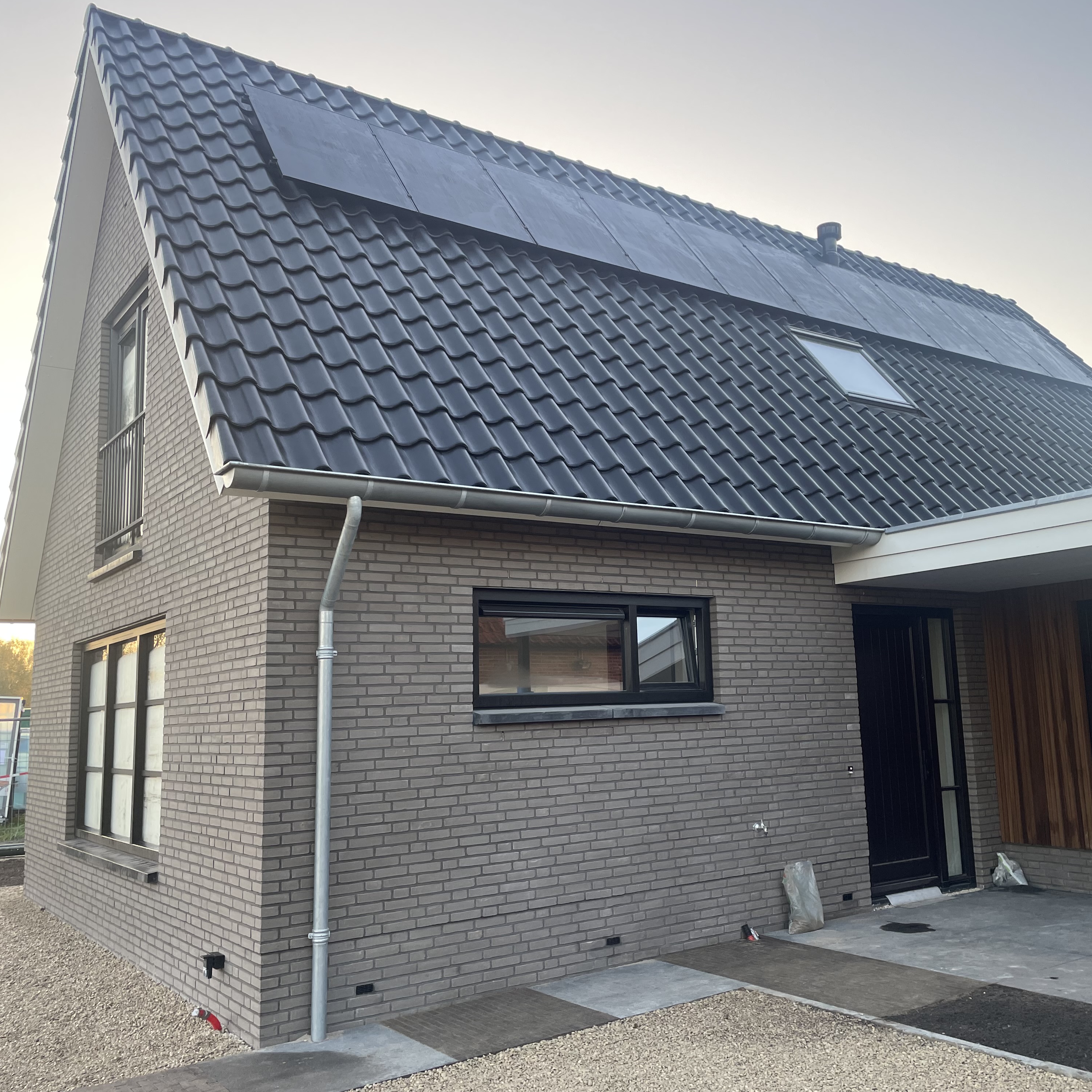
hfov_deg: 52.3
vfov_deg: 52.5
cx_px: 636
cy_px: 548
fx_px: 1106
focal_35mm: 31
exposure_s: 1/164
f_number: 1.6
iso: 32
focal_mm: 4.2
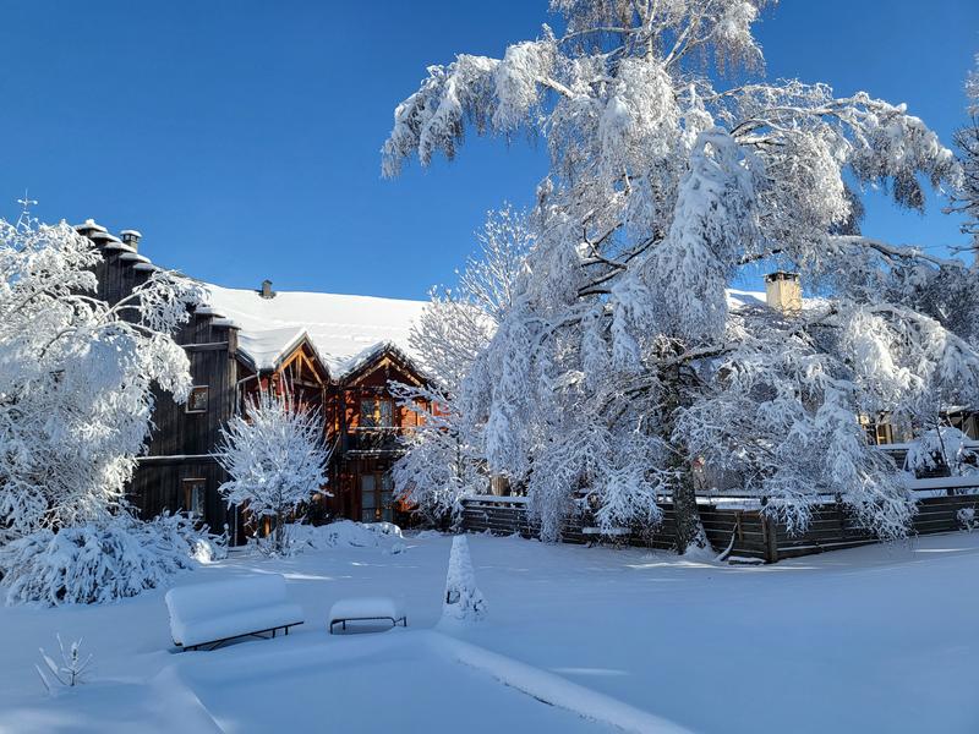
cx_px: 490
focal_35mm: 26
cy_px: 367
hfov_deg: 67.3
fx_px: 735
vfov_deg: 53.1
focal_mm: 4.25
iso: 50
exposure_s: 1/2027
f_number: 1.8
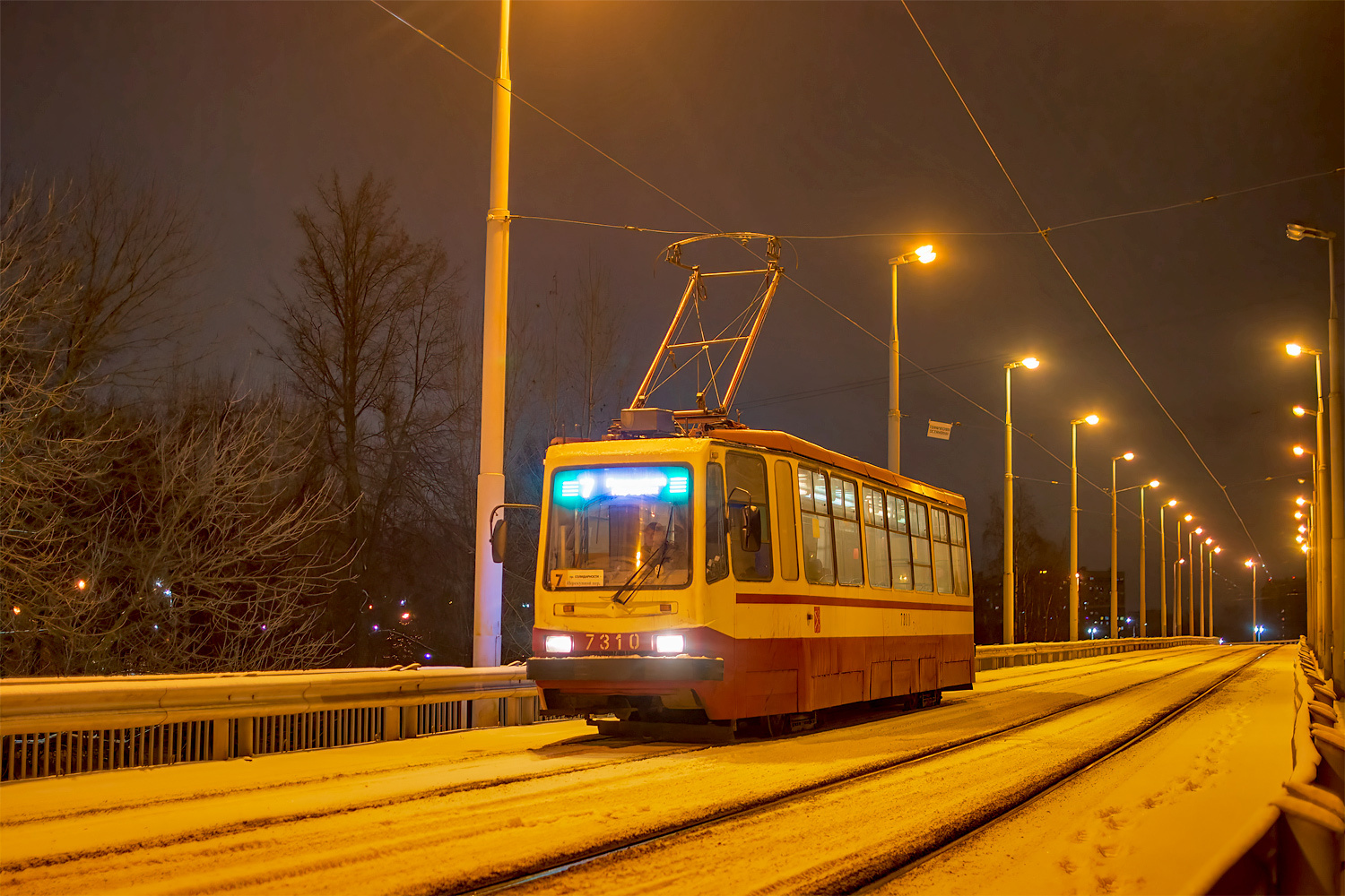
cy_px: 448
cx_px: 672
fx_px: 1308
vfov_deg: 37.9
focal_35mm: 35
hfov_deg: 54.4
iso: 500
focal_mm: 35
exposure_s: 1/250
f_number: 1.8
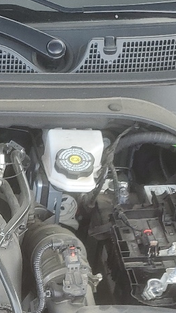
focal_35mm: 98
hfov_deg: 11.8
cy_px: 375
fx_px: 813
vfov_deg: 20.4
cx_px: -83
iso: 50
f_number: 1.5
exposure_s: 1/182
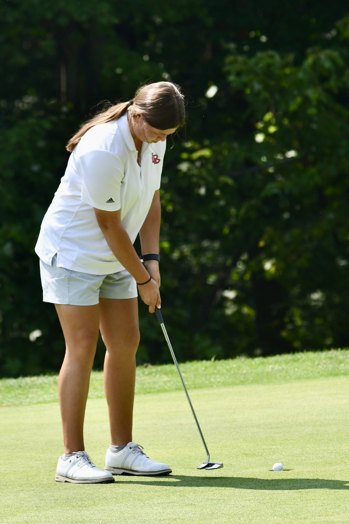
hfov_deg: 4.3
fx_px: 4610
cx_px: 169
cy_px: 259
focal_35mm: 317
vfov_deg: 6.5
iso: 250
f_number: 5.6
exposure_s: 1/1000
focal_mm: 200
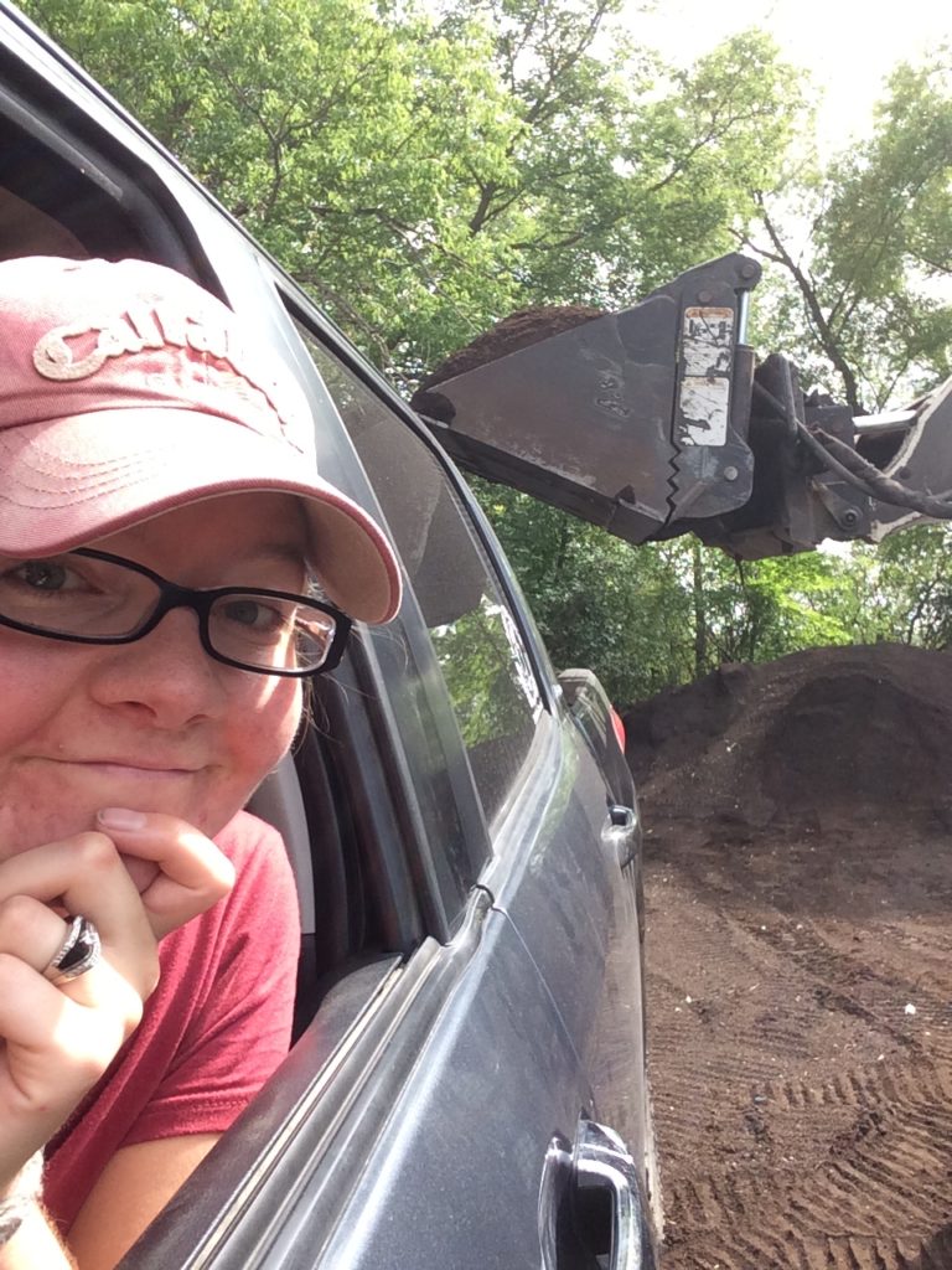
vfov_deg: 58.4
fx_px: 1137
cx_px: 476
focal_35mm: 31
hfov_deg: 45.4
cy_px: 635
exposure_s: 1/364
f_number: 2.4
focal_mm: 2.15
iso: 50
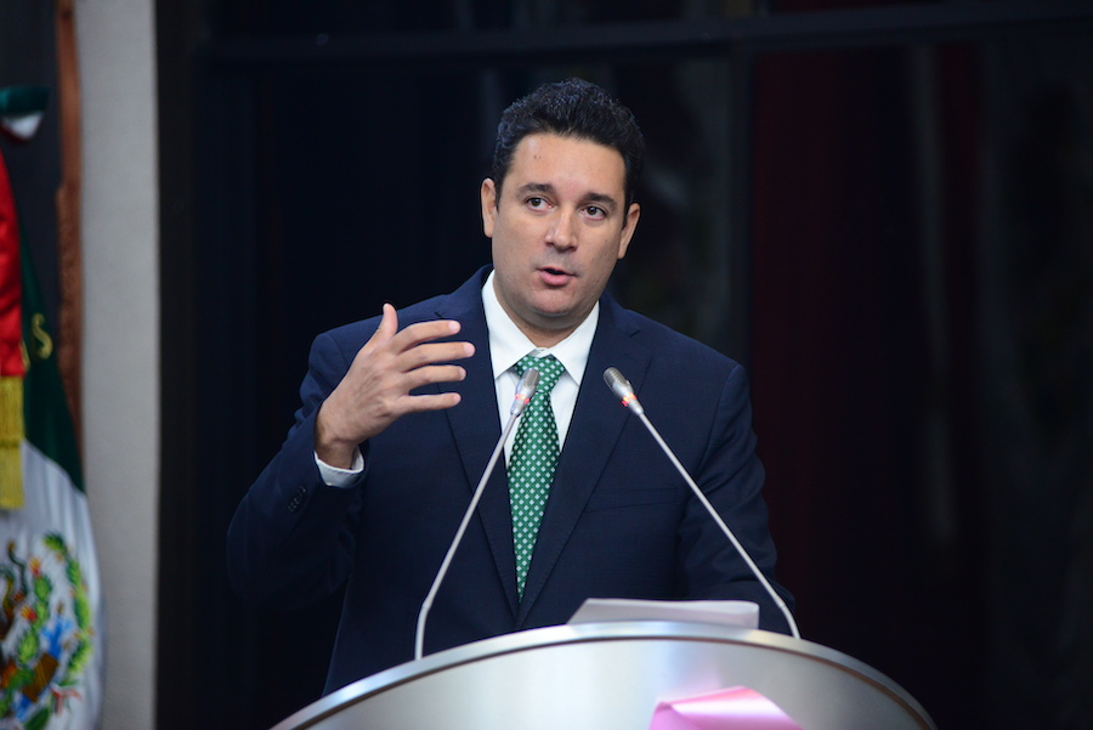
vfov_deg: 6.9
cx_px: 546
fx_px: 6075
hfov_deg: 10.3
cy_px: 365
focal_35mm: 200
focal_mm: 200
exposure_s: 1/250
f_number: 2.8
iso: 2500
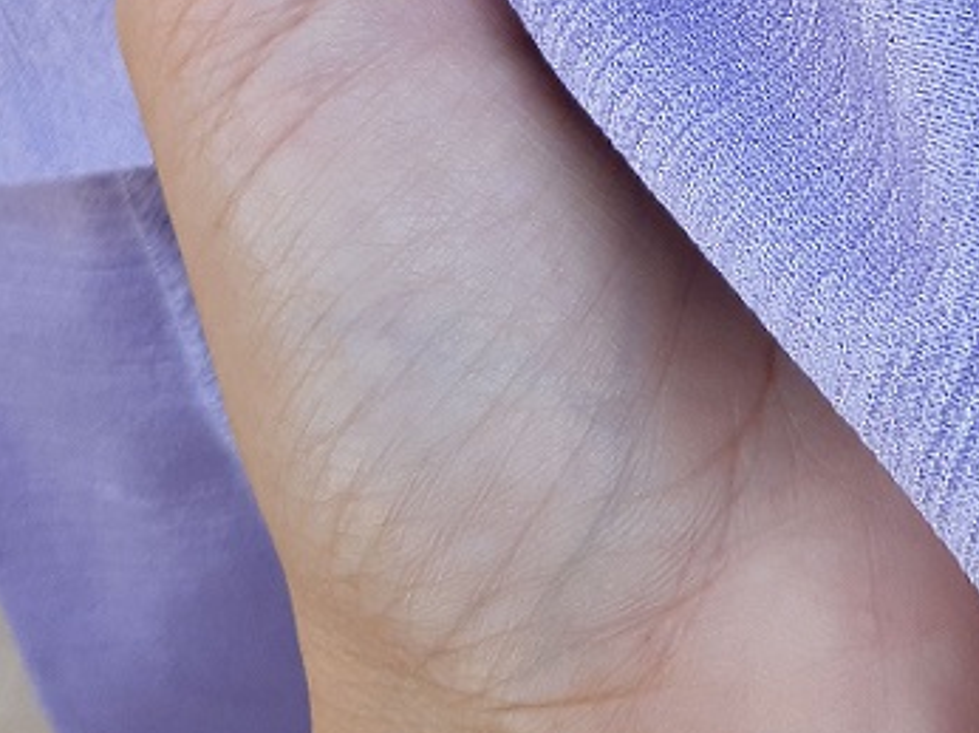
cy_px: -342
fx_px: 2204
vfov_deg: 17.2
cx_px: 830
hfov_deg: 24.5
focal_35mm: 78
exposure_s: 1/238
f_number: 1.7
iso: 100
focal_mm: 3.92
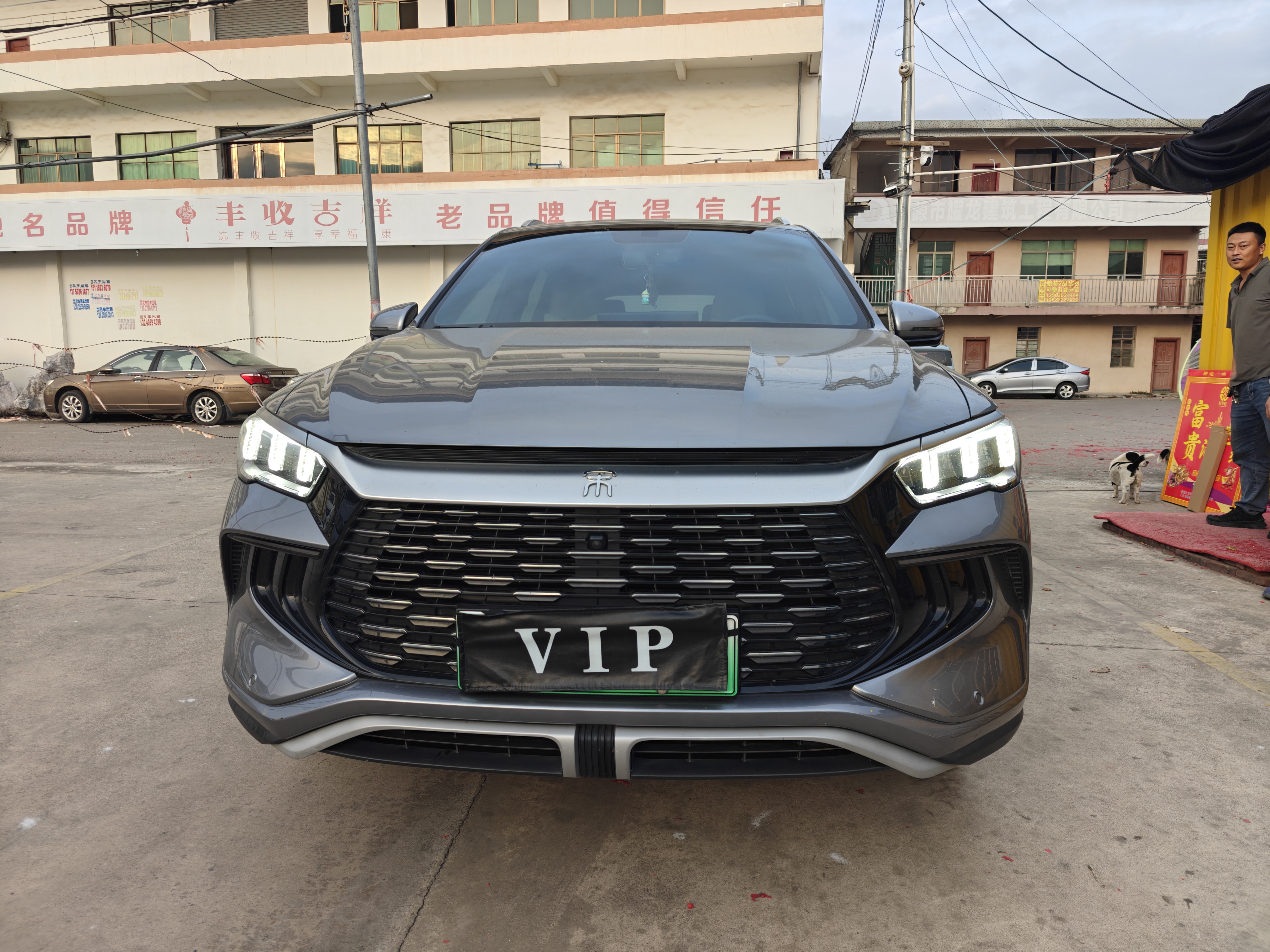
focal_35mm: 23
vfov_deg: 58.9
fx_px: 844
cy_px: 476
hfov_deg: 73.9
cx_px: 635
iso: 100
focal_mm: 6.06
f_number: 1.6
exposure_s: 1/445
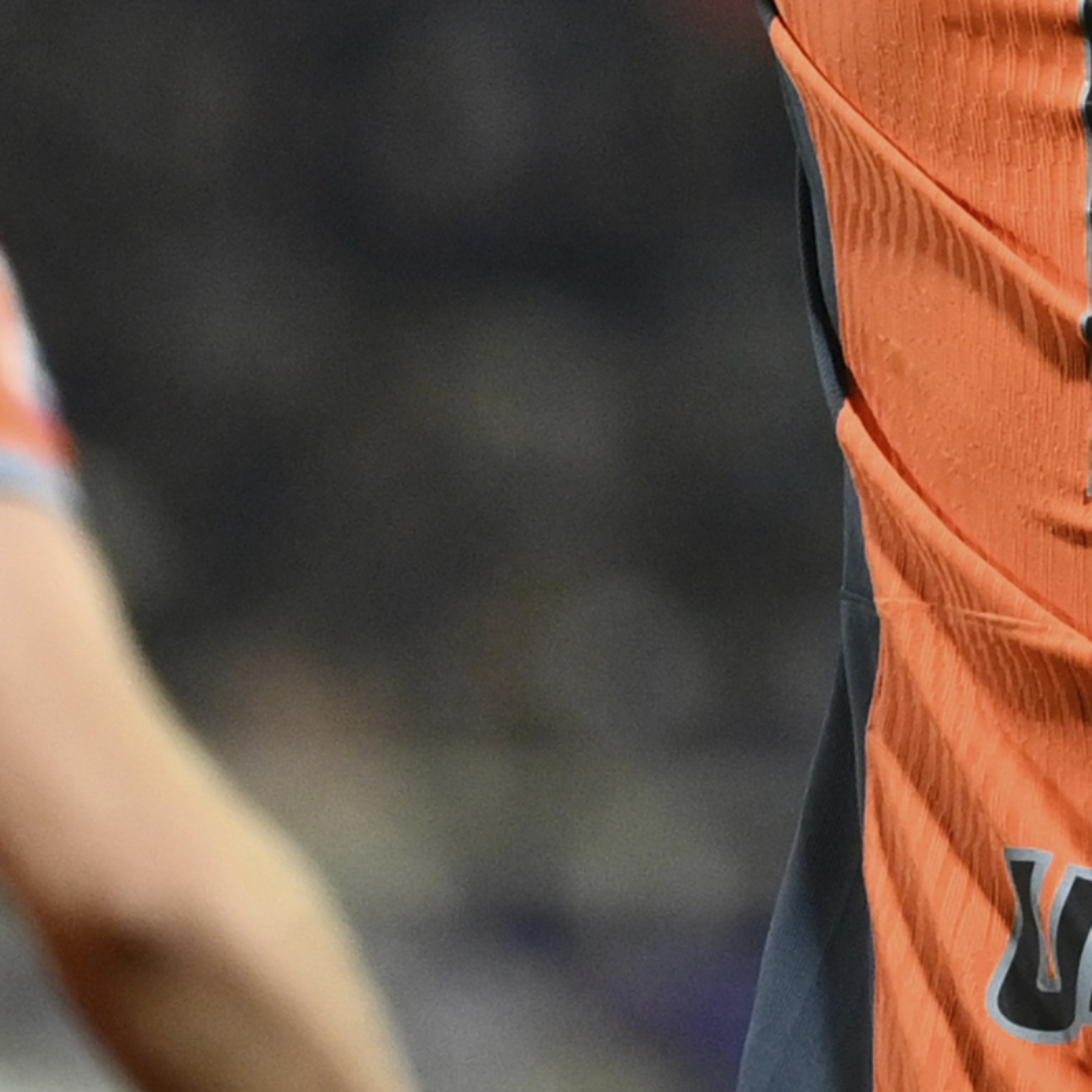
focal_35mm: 1306
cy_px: -469
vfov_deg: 1.3
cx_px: 717
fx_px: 46612
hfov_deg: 1.3
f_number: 4
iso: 2000
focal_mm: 220
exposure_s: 1/1600
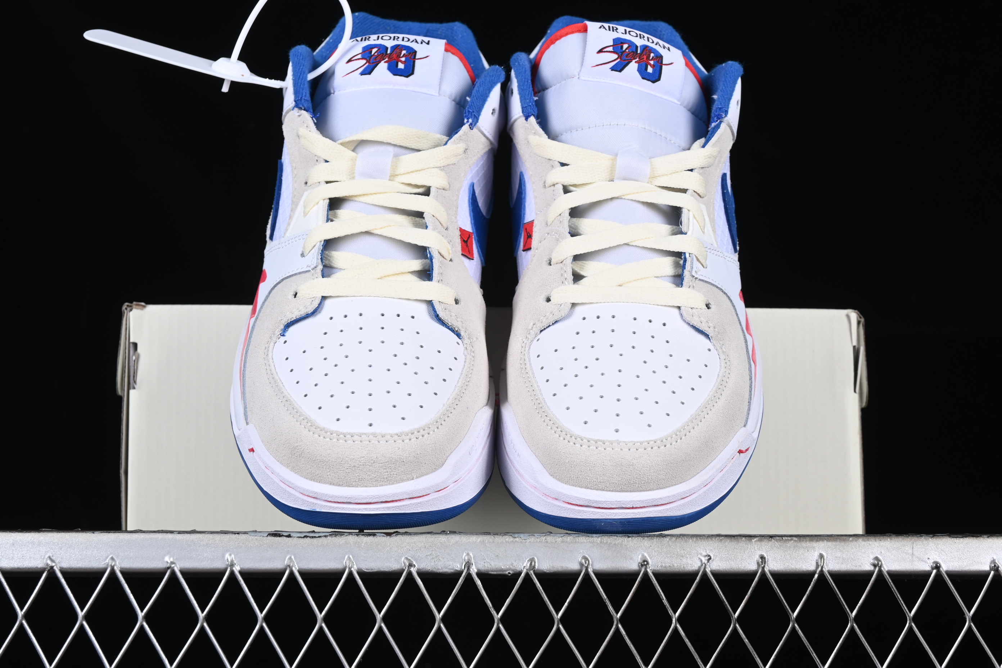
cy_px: 334
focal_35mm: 75
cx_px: 501
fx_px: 2087
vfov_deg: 18.2
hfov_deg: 27.0
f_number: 8
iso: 160
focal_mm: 50
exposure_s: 1/80
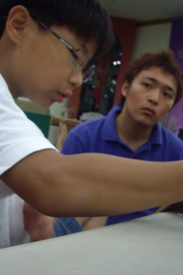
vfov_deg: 40.4
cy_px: 136
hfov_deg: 27.5
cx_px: 83
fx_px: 374
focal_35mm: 49
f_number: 2.7
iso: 200
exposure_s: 1/20
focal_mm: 6.2
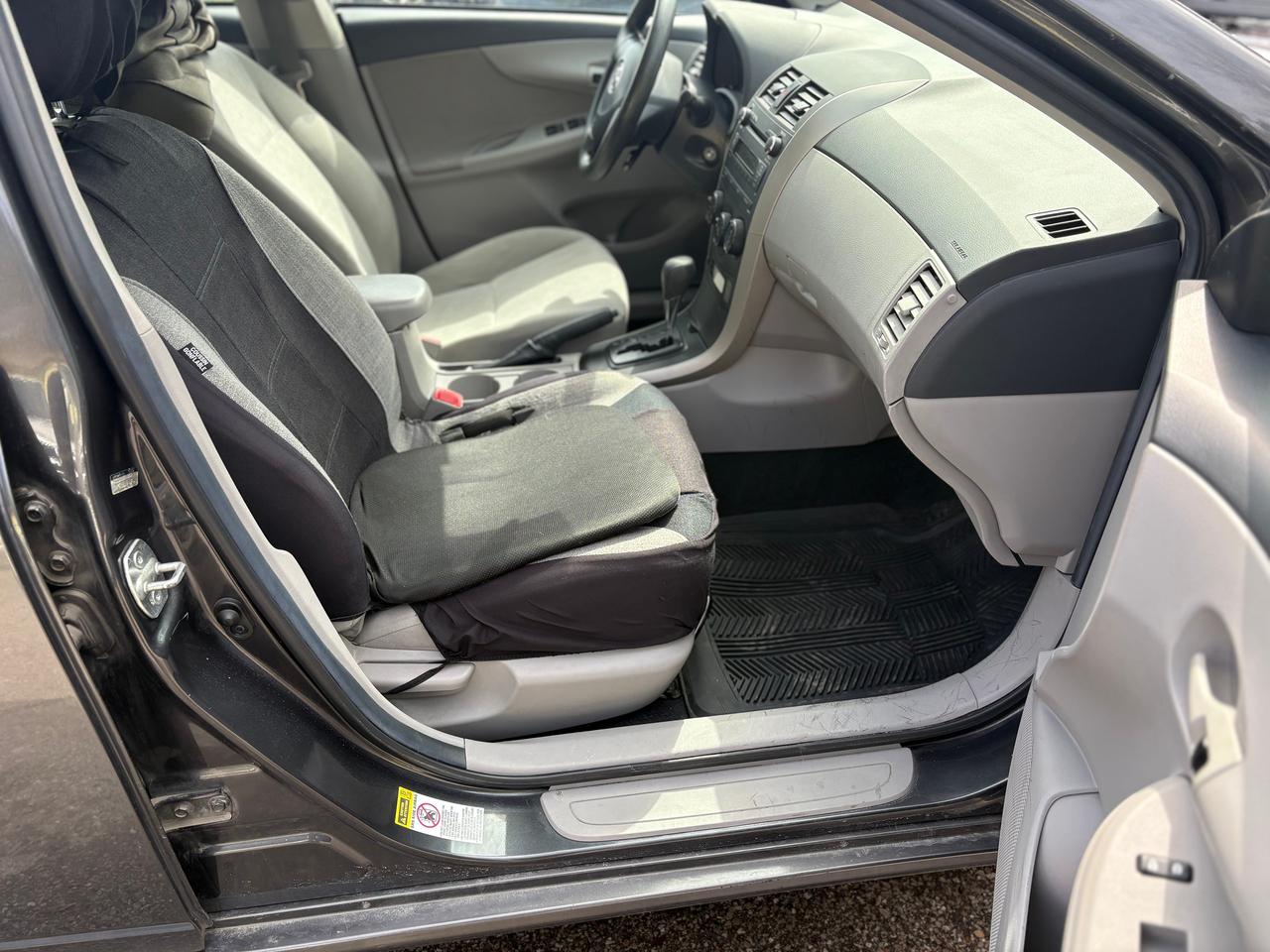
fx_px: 954
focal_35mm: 26
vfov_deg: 53.1
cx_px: 635
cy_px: 476
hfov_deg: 67.3
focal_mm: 5.96
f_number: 1.6
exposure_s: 1/475
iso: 64
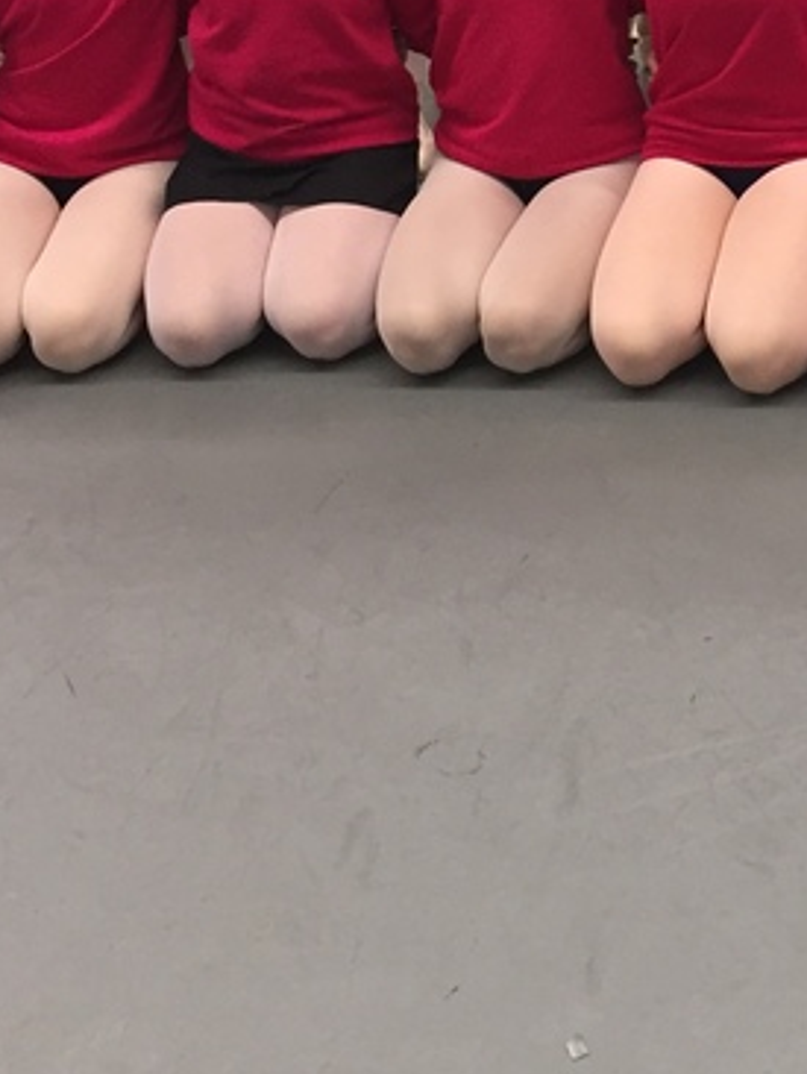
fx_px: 2360
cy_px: -217
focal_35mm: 76
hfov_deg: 18.5
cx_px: 927
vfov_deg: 23.4
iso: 125
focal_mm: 4.15
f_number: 2.2
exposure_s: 1/30
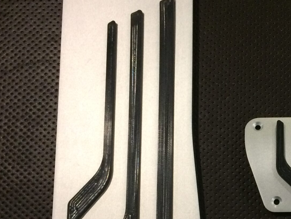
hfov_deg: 27.2
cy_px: 183
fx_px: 572
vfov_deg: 21.3
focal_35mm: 68
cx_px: 278
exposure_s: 1/33
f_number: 2.2
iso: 250
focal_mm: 4.15
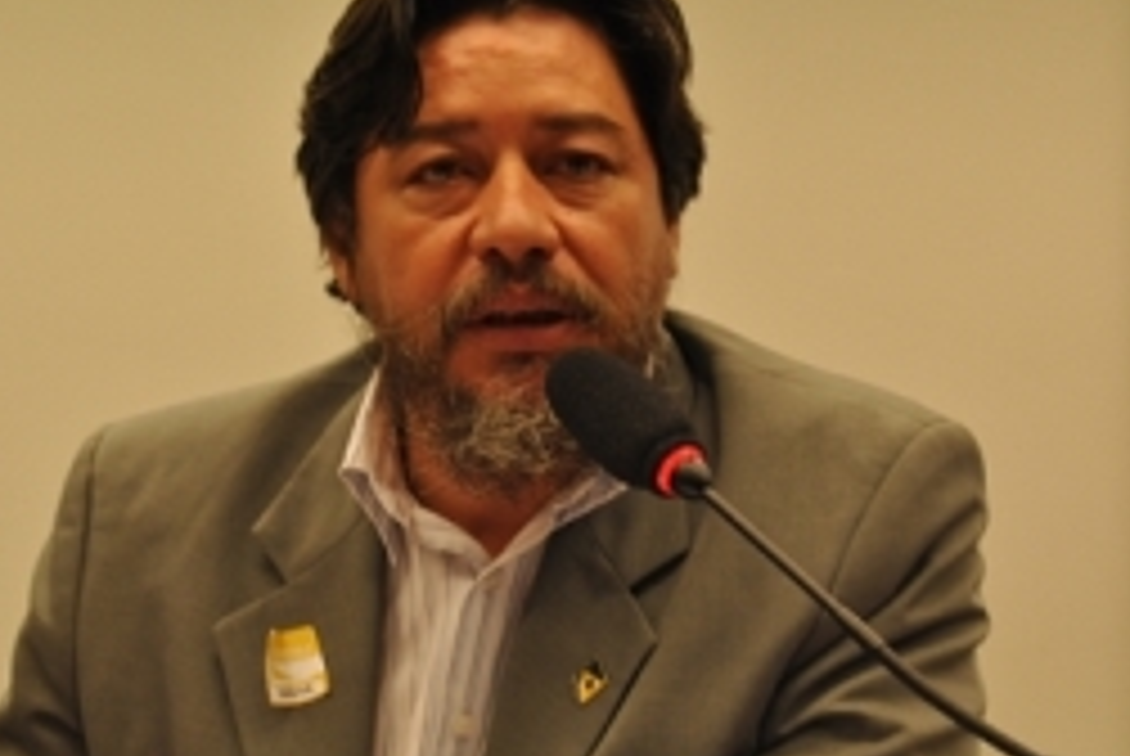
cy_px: 554
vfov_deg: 9.9
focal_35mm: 139
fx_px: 4368
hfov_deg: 14.7
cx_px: 545
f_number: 5.6
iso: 200
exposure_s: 1/40
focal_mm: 52
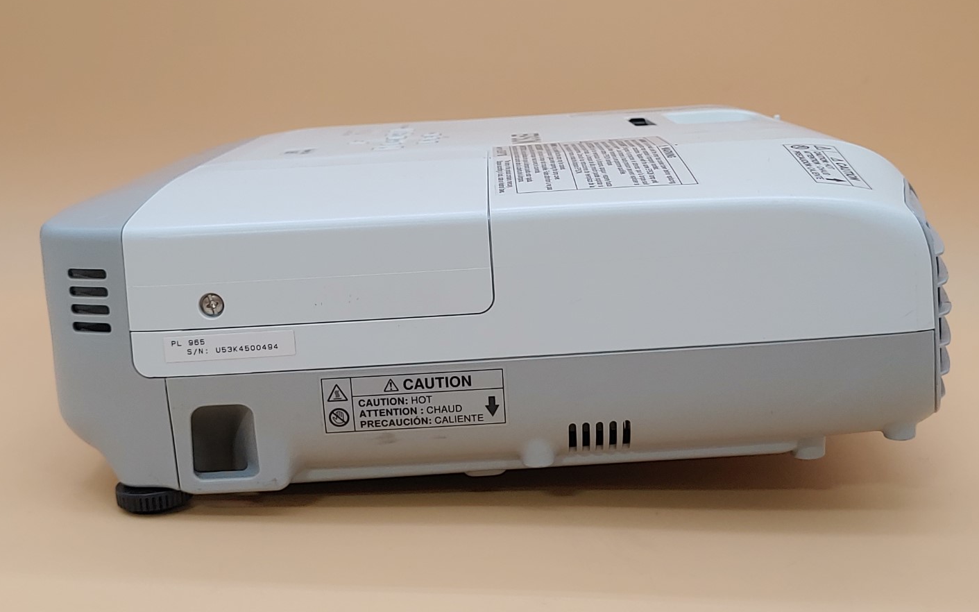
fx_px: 1414
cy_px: 298
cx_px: 495
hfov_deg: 38.2
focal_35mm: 53
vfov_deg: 24.4
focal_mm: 4.36
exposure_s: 1/86
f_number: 1.8
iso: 50
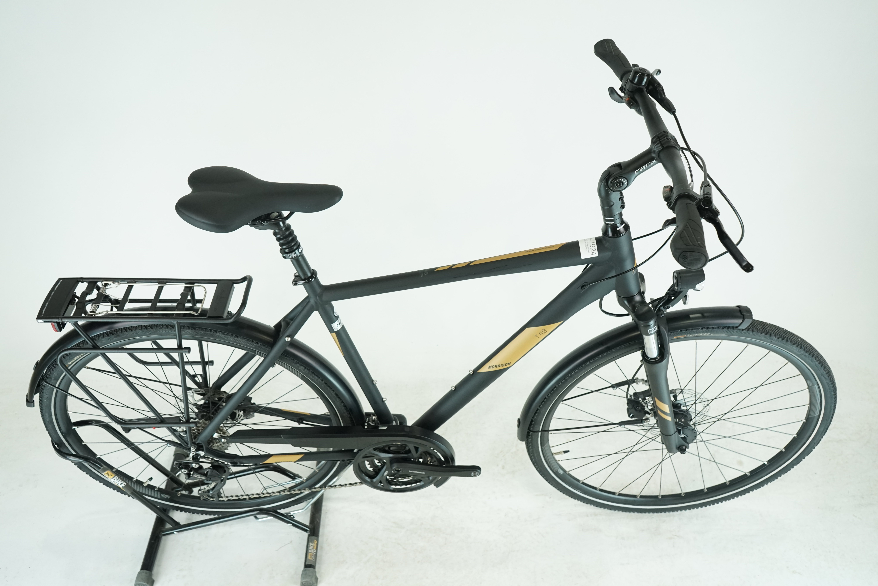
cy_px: 293
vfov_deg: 45.0
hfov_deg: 63.7
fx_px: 707
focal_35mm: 29
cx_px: 439
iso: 1600
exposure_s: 1/200
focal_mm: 29
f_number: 5.6
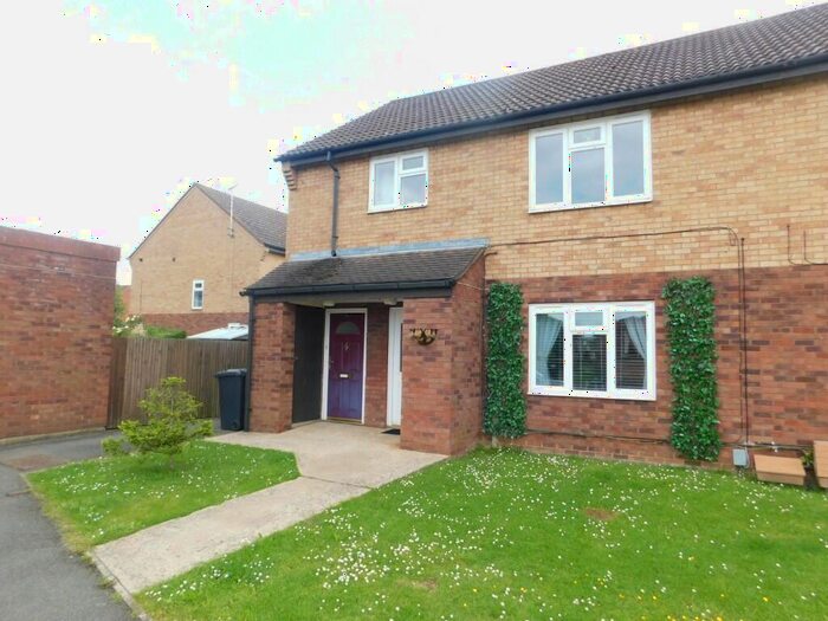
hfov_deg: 73.9
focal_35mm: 23
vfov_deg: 58.9
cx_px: 414
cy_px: 310
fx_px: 550
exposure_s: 1/400
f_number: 3
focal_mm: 4
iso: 125
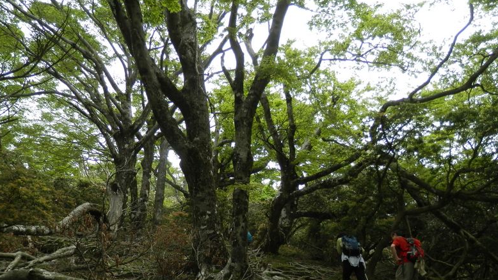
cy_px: 188
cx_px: 250
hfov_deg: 67.9
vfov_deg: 41.0
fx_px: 370
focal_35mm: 28
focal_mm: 4.5
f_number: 3
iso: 80
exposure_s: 1/200
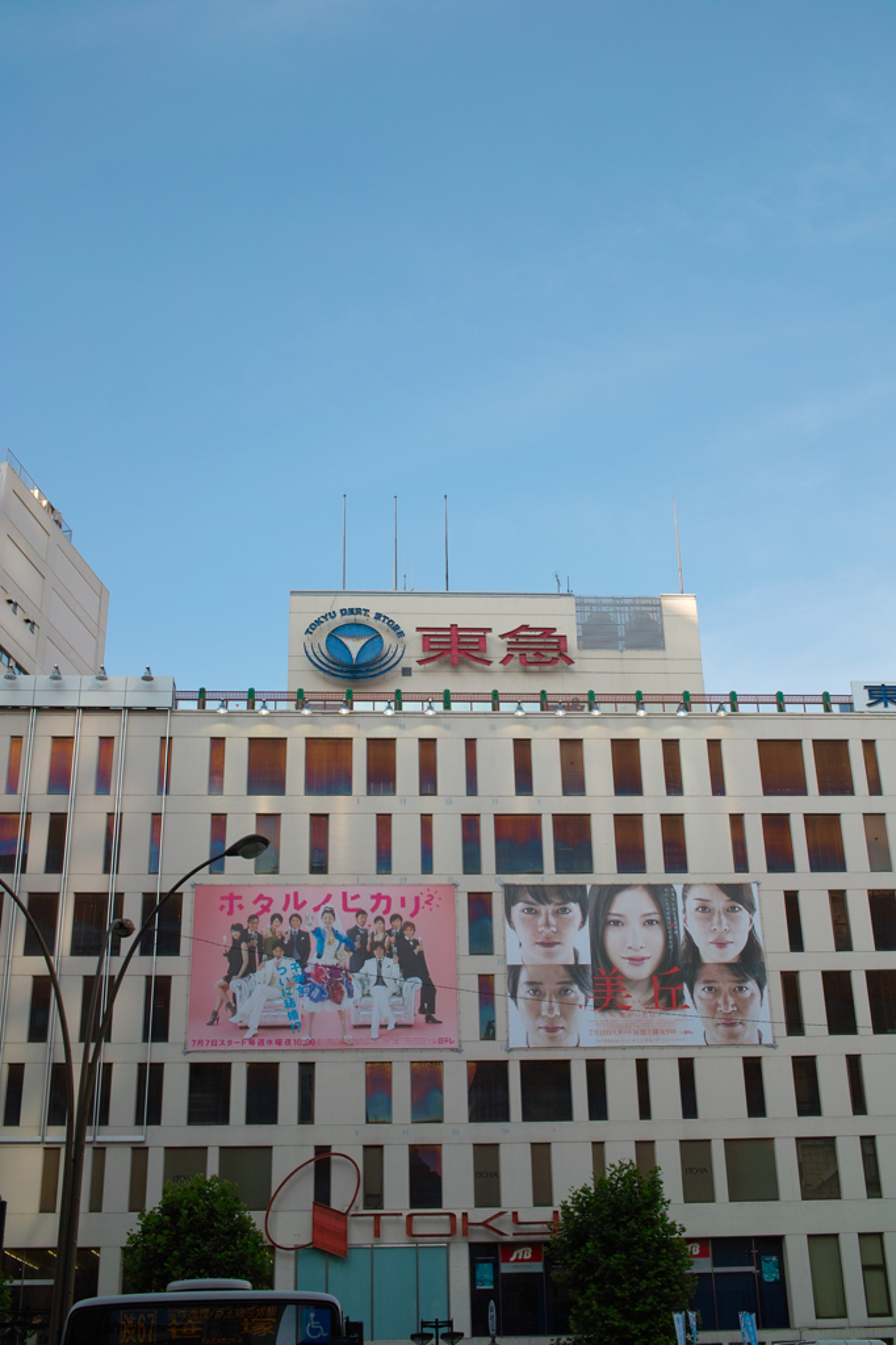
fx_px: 1532
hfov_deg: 32.6
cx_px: 448
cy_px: 672
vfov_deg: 47.4
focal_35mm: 41
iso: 100
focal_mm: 24.2
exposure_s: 1/125
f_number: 7.1
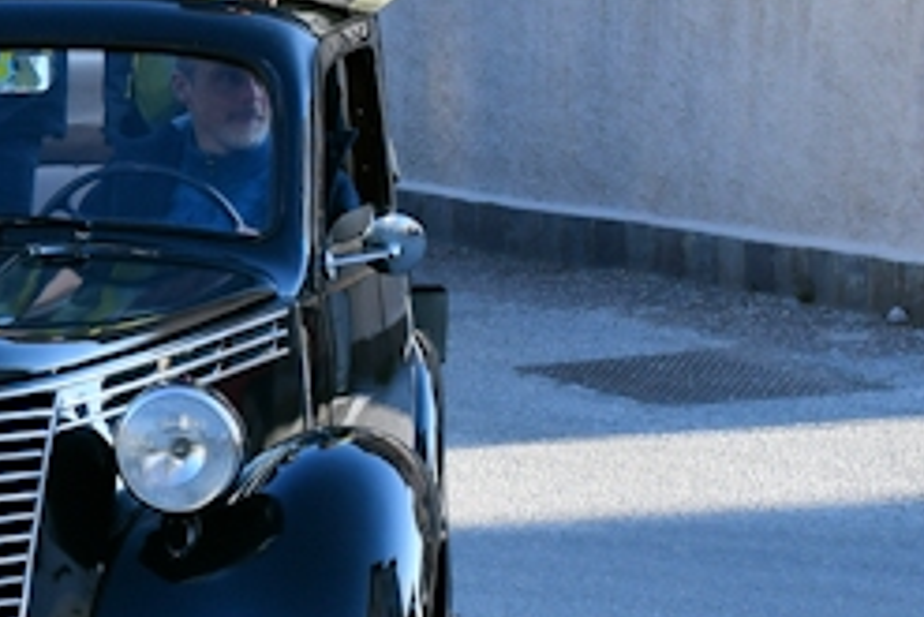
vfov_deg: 8.3
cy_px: 92
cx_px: -254
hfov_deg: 12.1
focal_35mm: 165
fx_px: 4237
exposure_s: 1/250
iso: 200
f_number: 5.6
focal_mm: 34
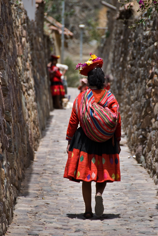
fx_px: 1674
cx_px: 79
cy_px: 118
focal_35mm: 255
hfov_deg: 5.4
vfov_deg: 8.1
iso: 200
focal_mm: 170
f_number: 5.6
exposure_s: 1/500
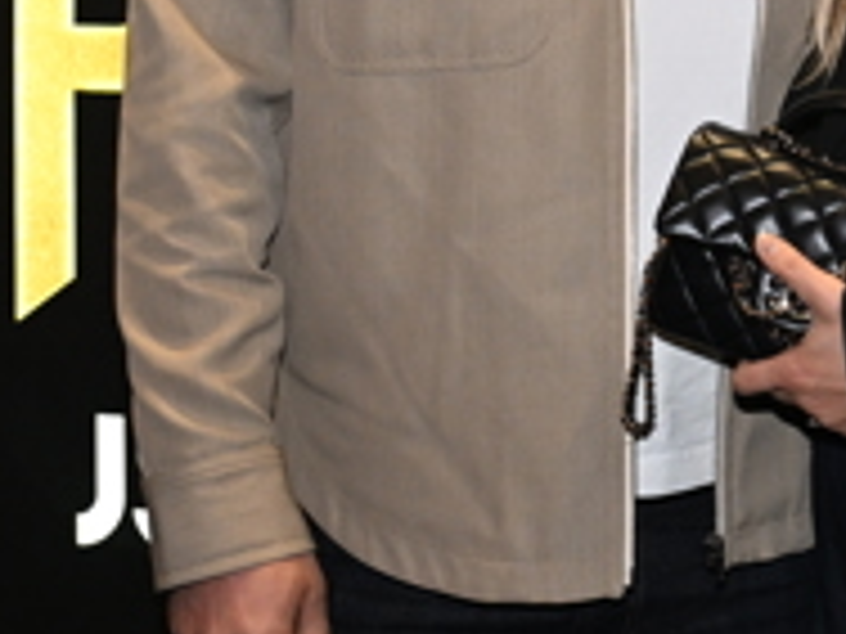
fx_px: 2976
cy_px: -72
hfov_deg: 15.2
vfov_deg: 12.0
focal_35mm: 122
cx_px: 1179
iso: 2500
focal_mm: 34.5
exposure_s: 1/125
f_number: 4.5
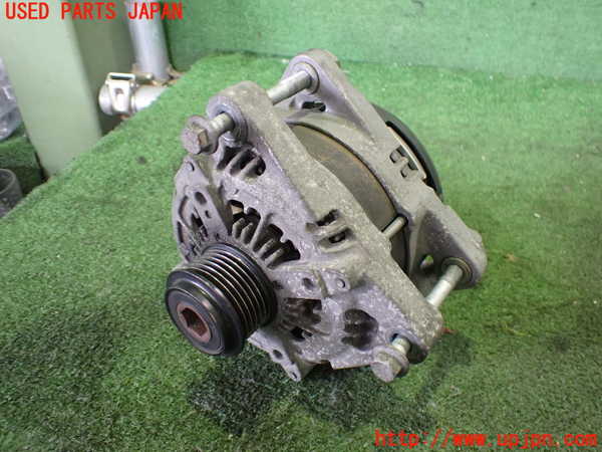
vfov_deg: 46.8
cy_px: 226
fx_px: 522
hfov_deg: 60.0
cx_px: 301
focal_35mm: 30
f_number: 2.3
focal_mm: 5.4
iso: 800
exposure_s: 1/40
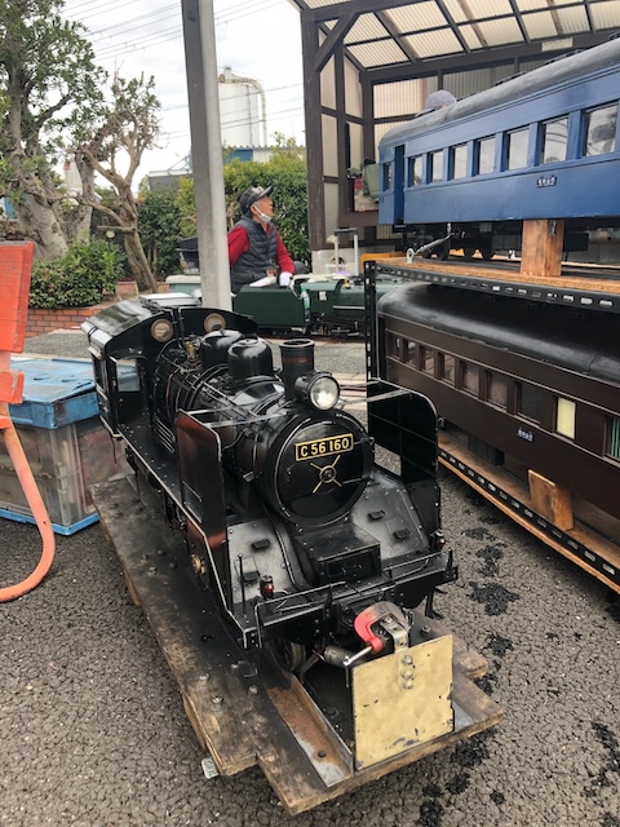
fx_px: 669
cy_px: 414
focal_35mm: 28
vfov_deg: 63.4
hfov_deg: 49.7
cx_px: 310
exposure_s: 1/127
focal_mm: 3.99
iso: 20
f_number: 1.8
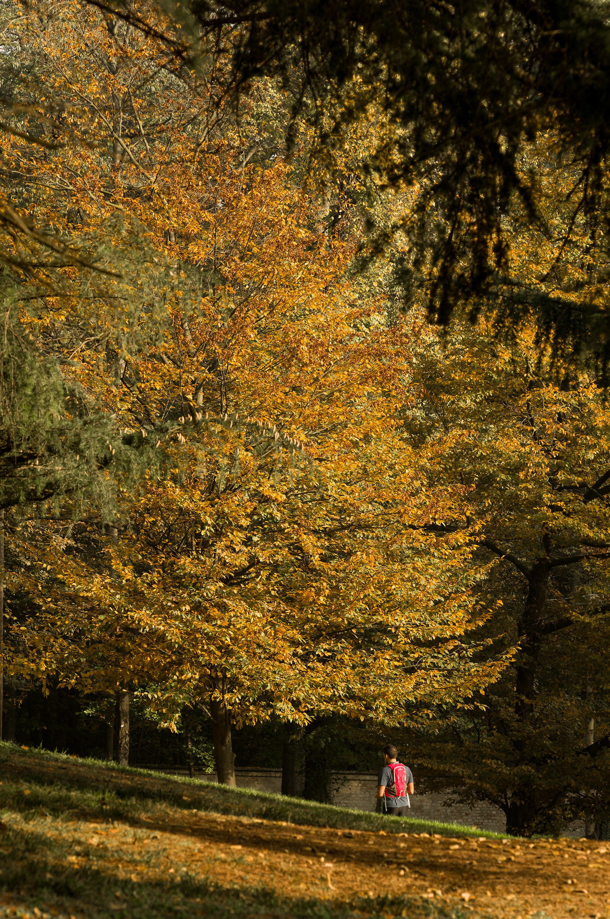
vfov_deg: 13.3
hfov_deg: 8.9
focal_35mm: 154
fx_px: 3922
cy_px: 460
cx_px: 305
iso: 200
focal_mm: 103
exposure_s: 1/160
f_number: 7.1
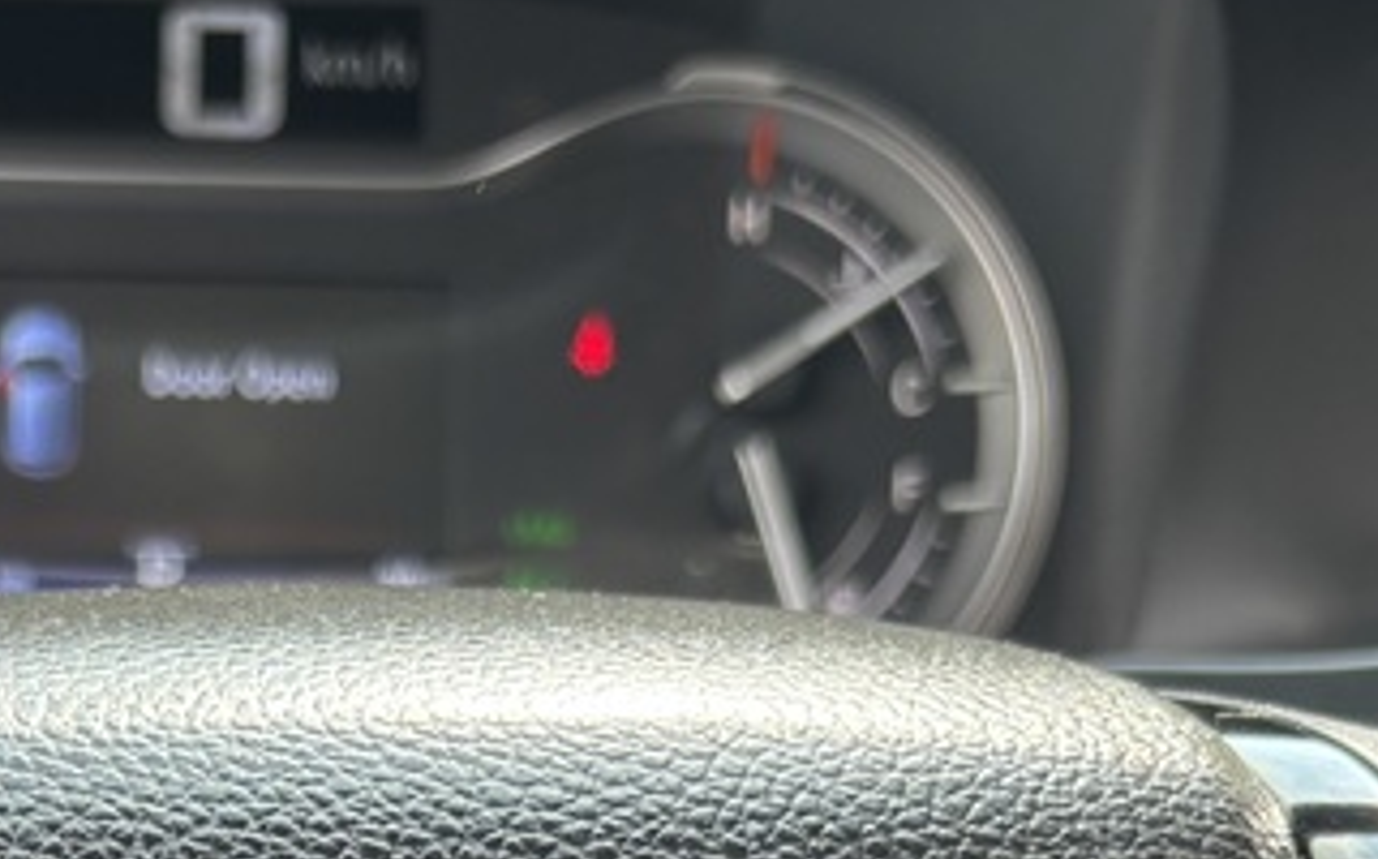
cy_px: 1606
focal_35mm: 88
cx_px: 215
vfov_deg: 13.2
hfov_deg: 23.1
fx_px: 3302
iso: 64
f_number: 1.6
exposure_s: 1/121
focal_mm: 5.96
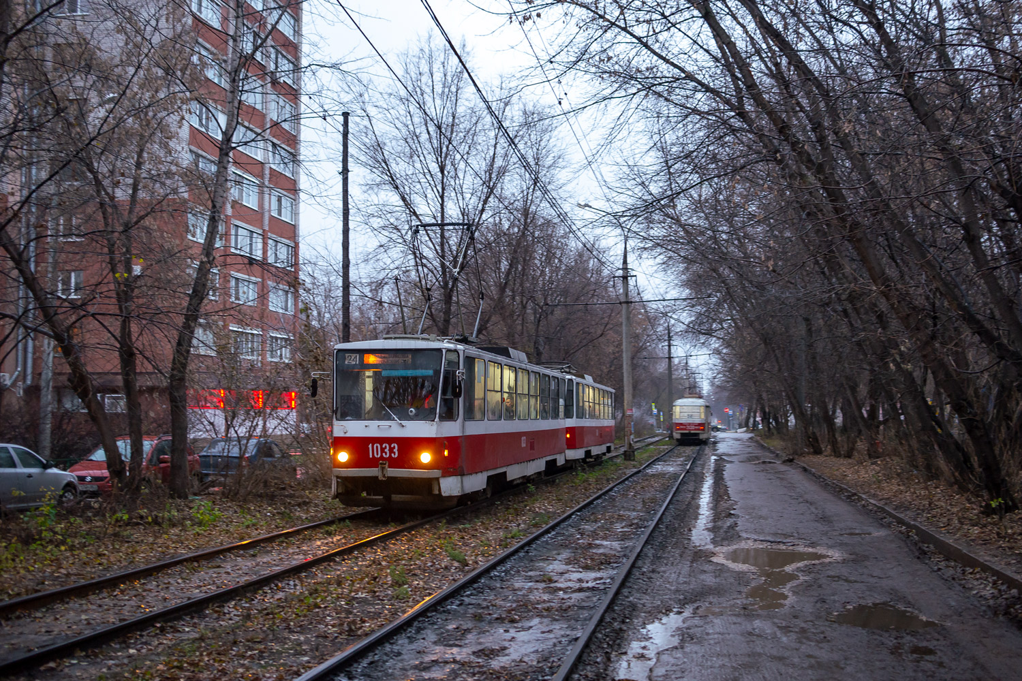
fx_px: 994
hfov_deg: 54.4
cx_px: 511
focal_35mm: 35
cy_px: 340
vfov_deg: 37.9
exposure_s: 1/60
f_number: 2.8
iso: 1600
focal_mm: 35
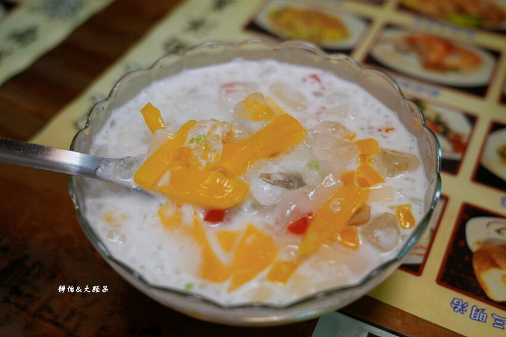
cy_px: 168
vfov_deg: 32.6
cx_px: 253
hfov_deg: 47.4
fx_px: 576
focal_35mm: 41
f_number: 4
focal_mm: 41
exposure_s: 1/50
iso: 320
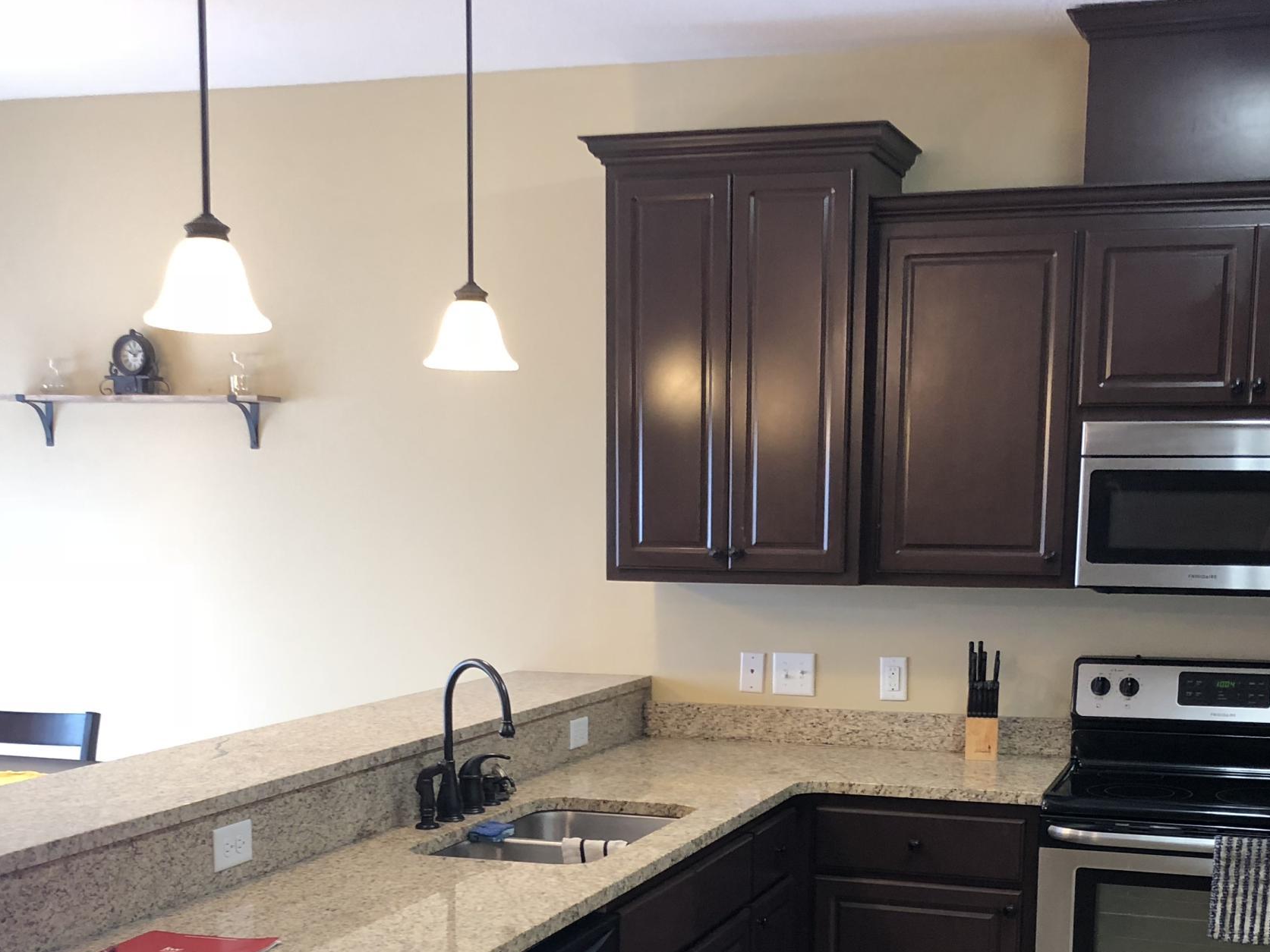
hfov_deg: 36.7
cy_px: 840
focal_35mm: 52
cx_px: 736
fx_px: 1908
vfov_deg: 27.1
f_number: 1.8
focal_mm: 3.99
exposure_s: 1/20
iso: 40
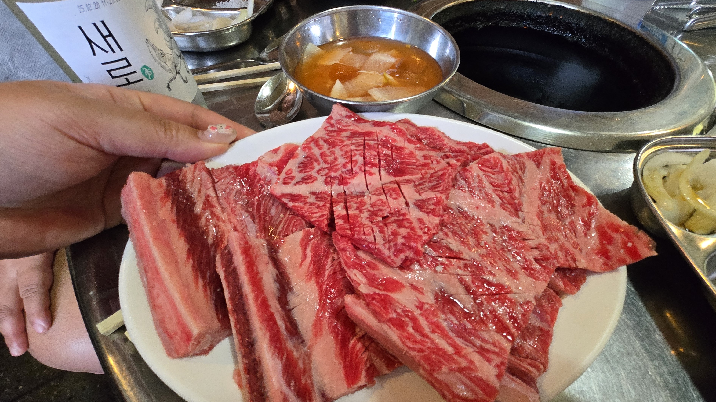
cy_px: 209
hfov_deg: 103.0
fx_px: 285
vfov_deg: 70.5
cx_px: 364
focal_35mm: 15
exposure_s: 1/60
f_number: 2.2
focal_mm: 1.7
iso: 500
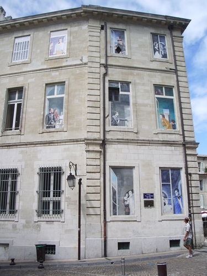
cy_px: 138
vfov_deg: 52.6
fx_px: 279
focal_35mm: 35
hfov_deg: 40.7
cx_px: 104
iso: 50
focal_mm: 5.8
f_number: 4.3
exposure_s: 1/320
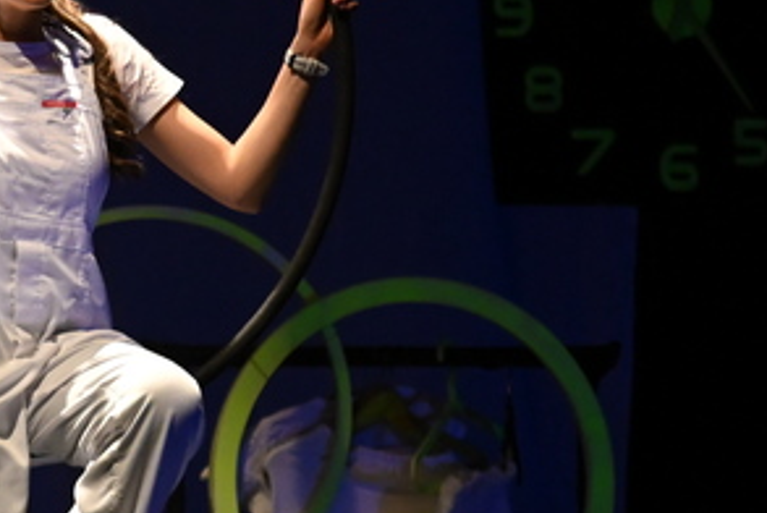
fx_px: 12646
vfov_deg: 2.3
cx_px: 115
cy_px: 236
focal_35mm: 593
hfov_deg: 3.5
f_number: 2.8
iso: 4000
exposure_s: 1/640
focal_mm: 145
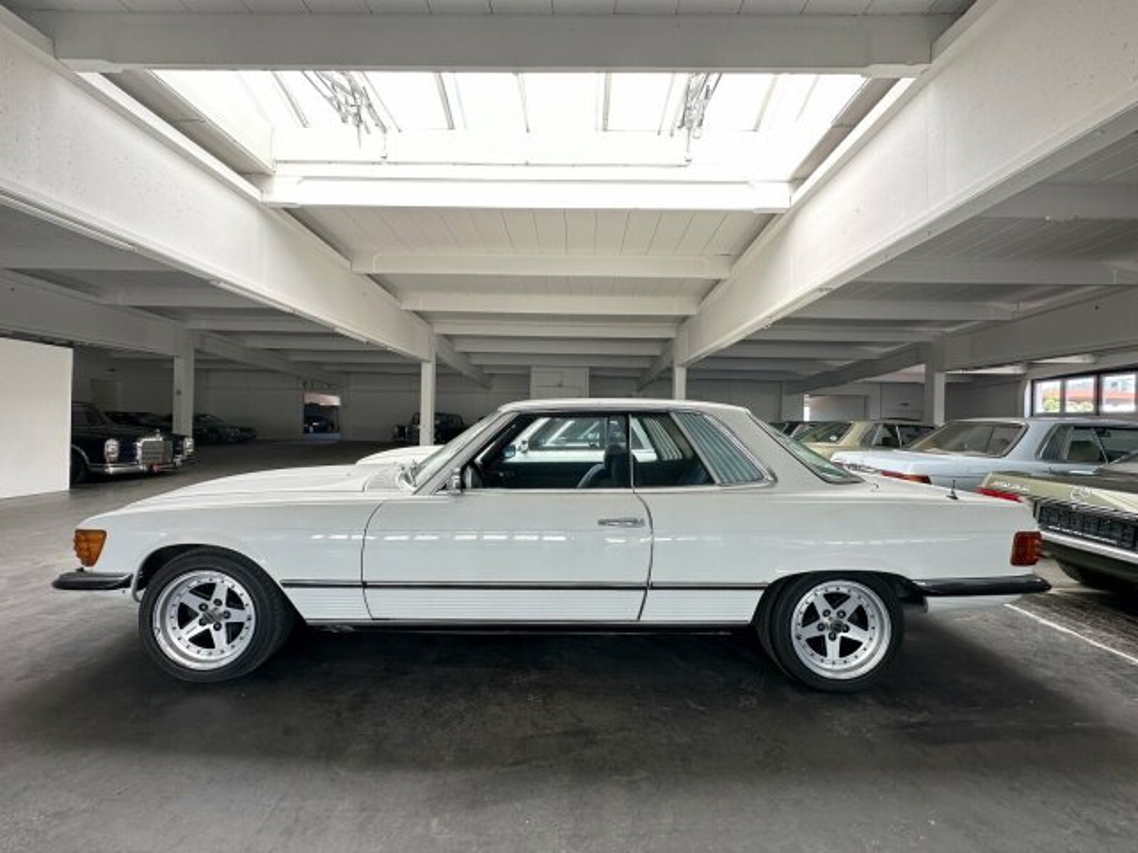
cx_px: 569
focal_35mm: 14
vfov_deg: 85.7
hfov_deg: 102.1
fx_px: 460
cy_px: 426
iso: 40
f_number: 2.2
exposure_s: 1/99
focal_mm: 2.22
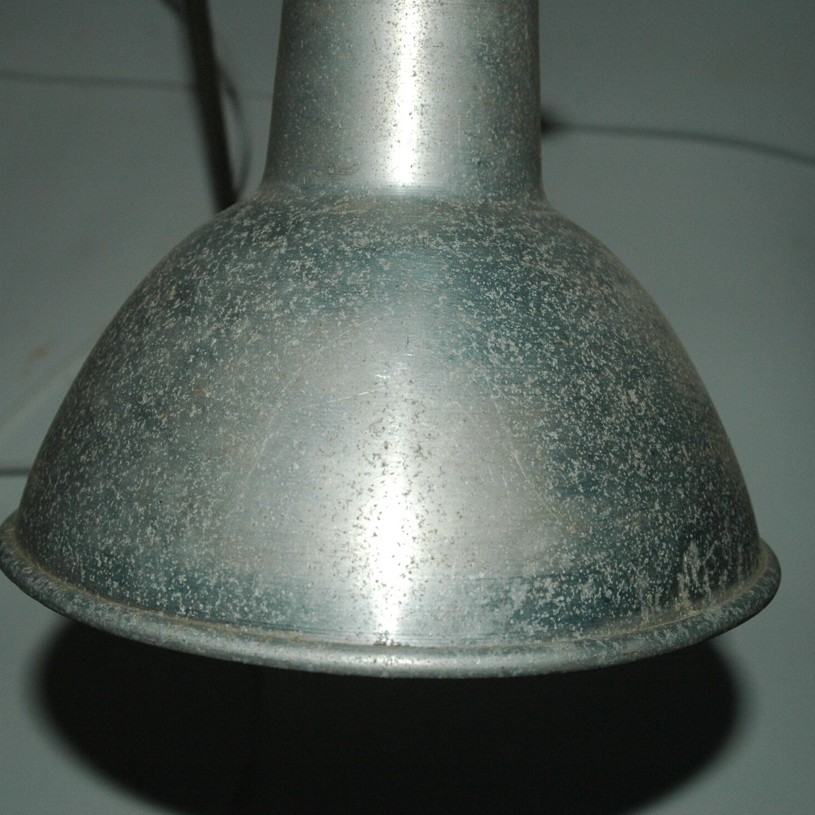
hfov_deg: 31.6
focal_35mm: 54
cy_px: 407
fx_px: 1438
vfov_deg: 31.6
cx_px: 408
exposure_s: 1/125
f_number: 7.1
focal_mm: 28
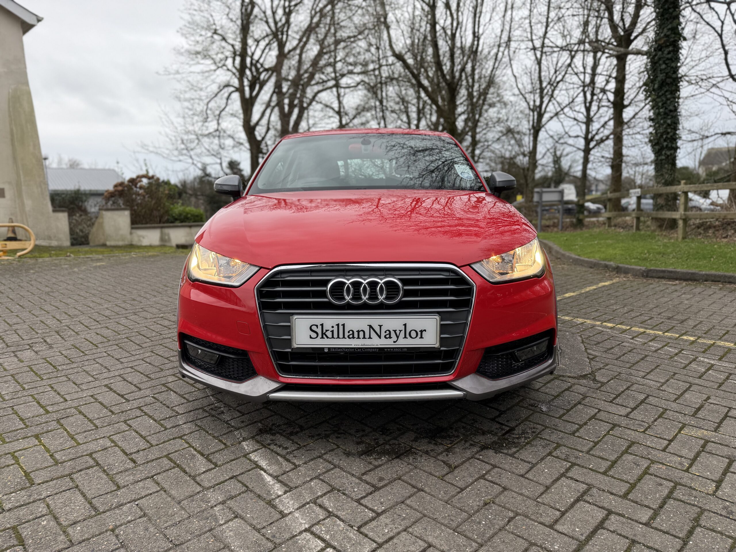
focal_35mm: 24
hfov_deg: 71.6
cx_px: 368
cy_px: 276
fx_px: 510
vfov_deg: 56.8
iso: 100
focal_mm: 6.76
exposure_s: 1/298
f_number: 1.78
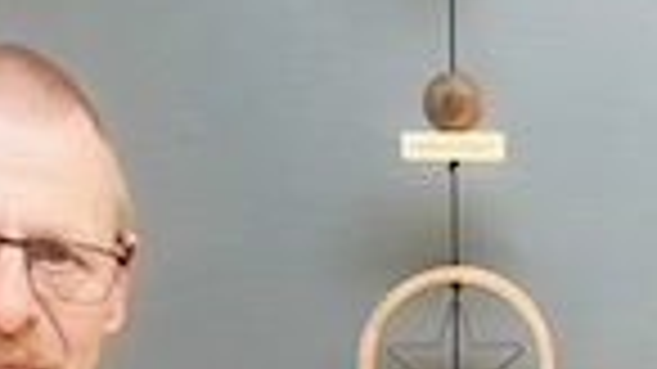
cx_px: 504
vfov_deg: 12.5
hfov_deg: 23.2
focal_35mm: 91
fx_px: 1585
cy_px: 587
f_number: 1.8
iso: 500
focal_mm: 4.25
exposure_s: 1/33
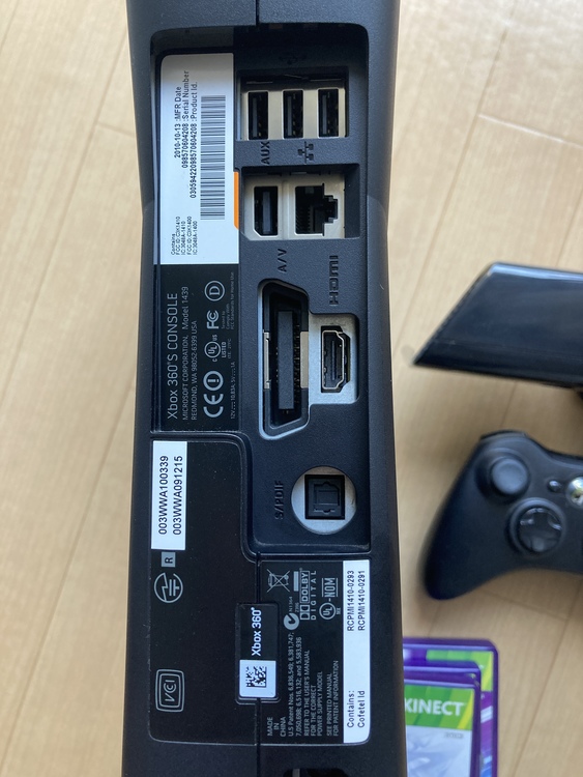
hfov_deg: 49.8
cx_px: 292
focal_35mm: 28
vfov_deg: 63.4
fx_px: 628
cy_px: 388
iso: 80
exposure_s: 1/93
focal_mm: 3.99
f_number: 1.8
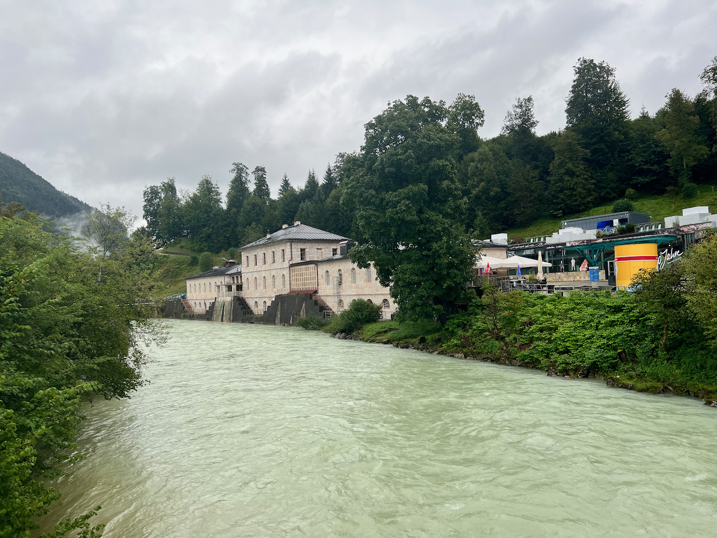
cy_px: 269
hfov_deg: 67.3
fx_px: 539
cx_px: 358
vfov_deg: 53.1
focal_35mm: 26
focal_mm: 5.7
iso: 50
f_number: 1.5
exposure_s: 1/687
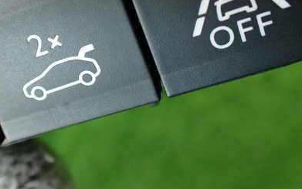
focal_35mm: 52
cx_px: 76
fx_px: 428
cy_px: 59
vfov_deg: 24.8
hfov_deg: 37.9
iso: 200
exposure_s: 1/30
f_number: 2.4
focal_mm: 5.79
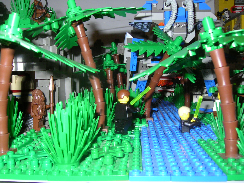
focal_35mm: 36
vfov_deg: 39.7
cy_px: 92
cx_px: 122
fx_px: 254
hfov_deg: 51.4
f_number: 4.8
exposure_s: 1/30
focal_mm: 5.6
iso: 100
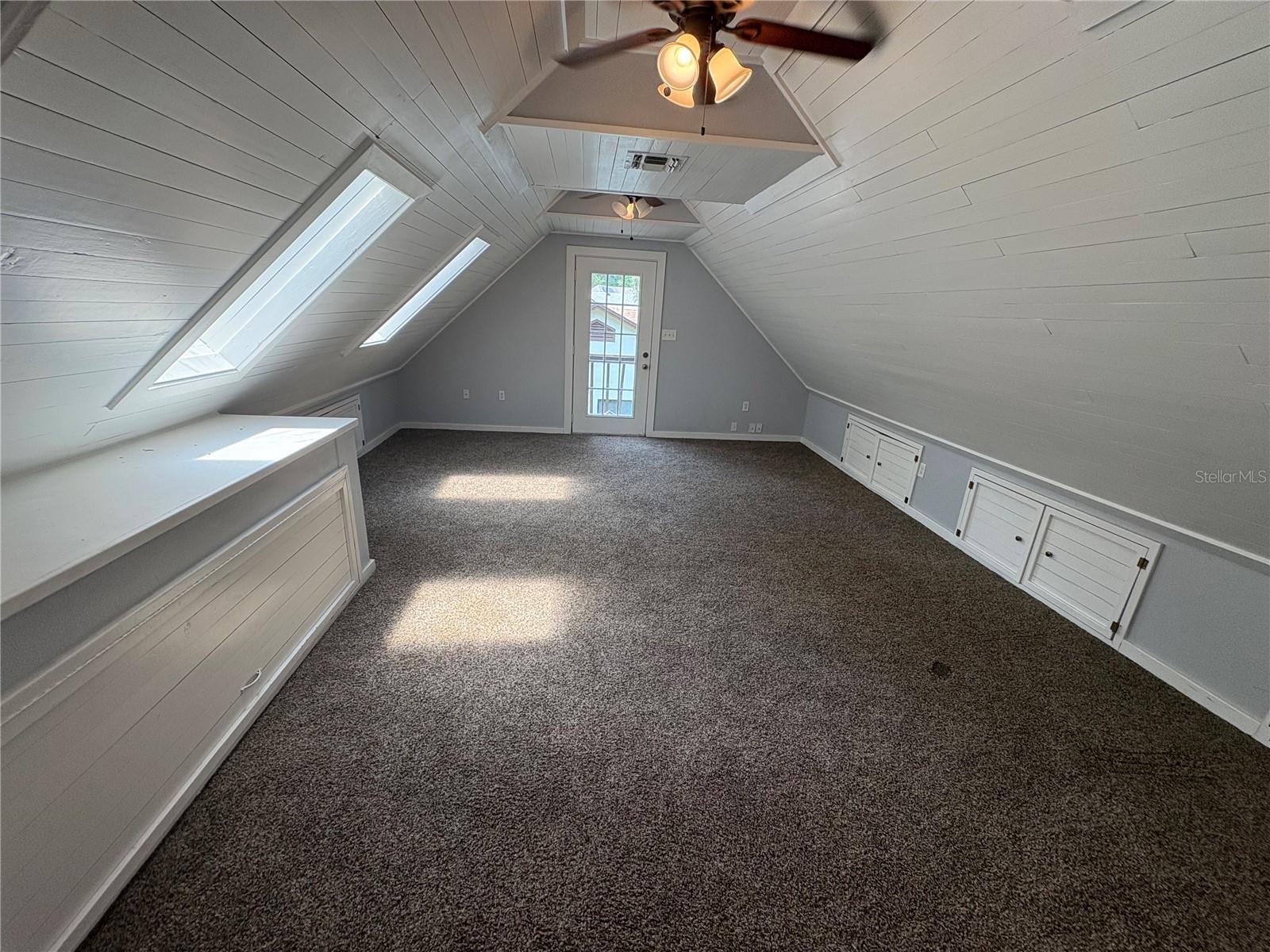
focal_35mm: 14
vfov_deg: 85.7
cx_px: 635
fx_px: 514
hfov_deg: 102.1
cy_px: 476
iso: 100
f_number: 2.2
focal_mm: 2.22
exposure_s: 1/122
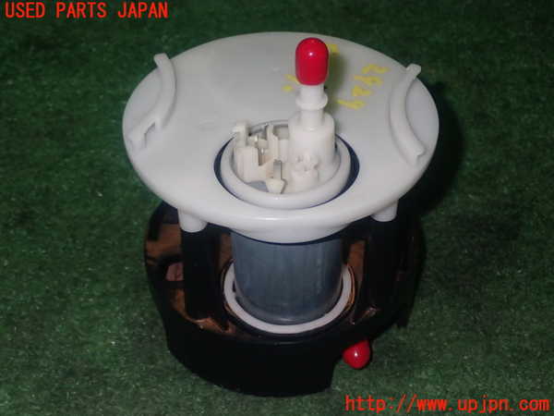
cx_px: 277
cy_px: 208
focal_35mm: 58
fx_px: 928
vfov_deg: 25.2
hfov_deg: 33.2
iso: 800
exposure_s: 1/60
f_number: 10
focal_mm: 10.35
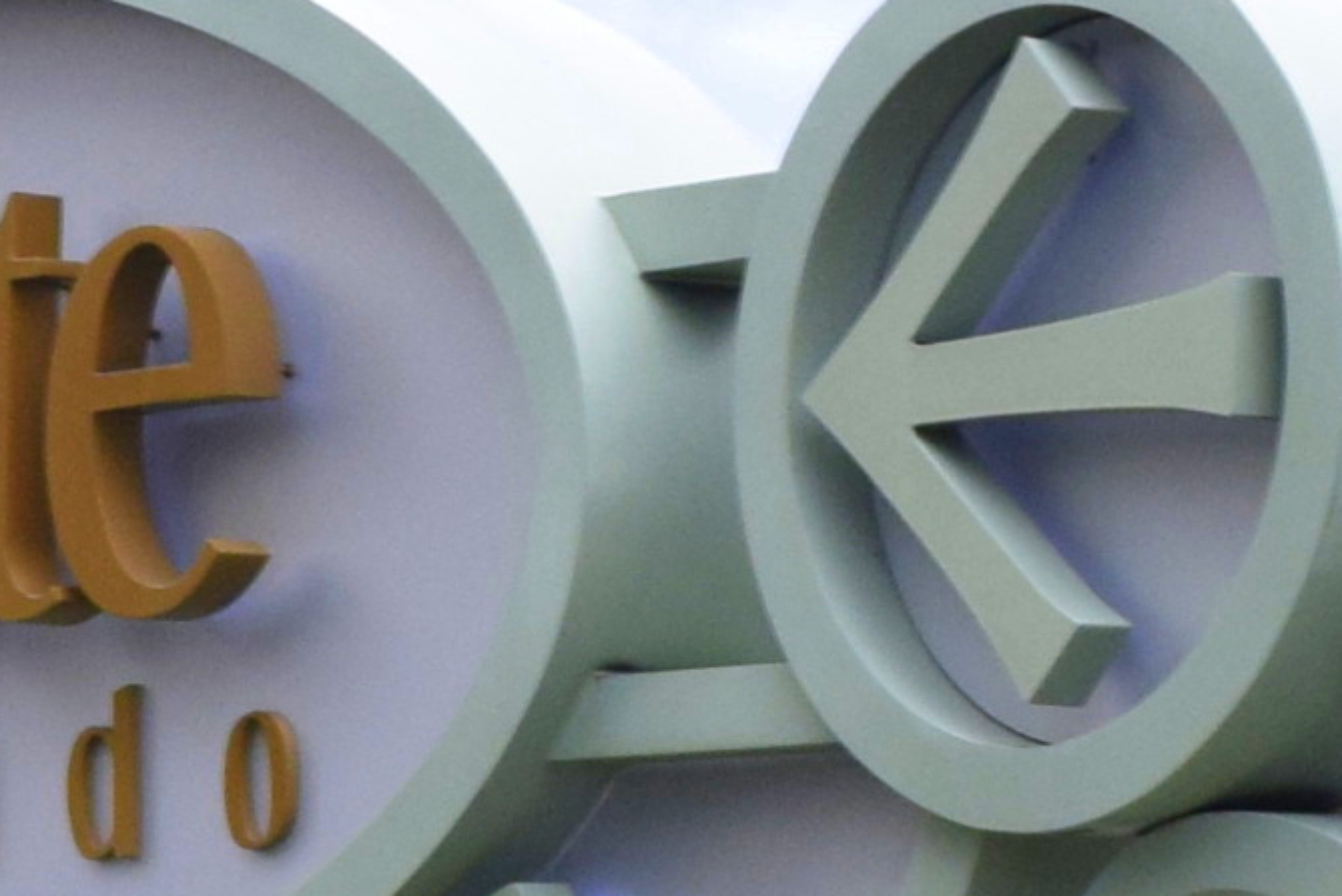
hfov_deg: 6.6
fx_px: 11651
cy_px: 1768
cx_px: 116
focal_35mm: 312
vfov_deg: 4.4
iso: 800
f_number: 7.1
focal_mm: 31
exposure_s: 1/200
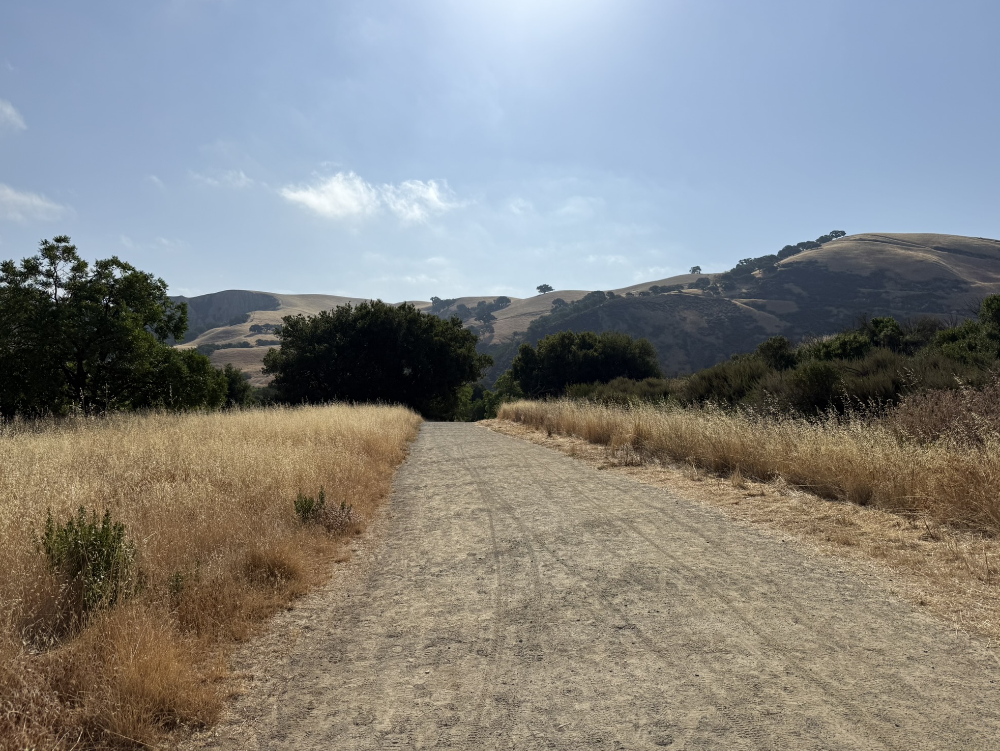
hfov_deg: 69.4
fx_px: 722
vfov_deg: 54.9
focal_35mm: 25
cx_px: 499
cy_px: 380
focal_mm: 6.76
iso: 64
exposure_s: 1/14286
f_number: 1.78
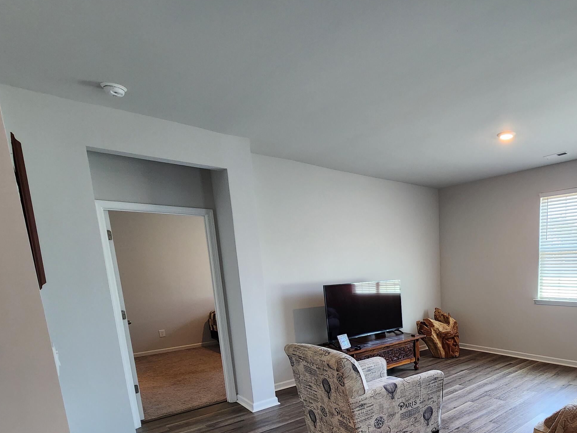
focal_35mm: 20
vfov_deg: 61.9
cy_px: 329
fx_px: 333
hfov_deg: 75.2
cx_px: 440
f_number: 2.2
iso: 200
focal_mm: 2.2
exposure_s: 1/60
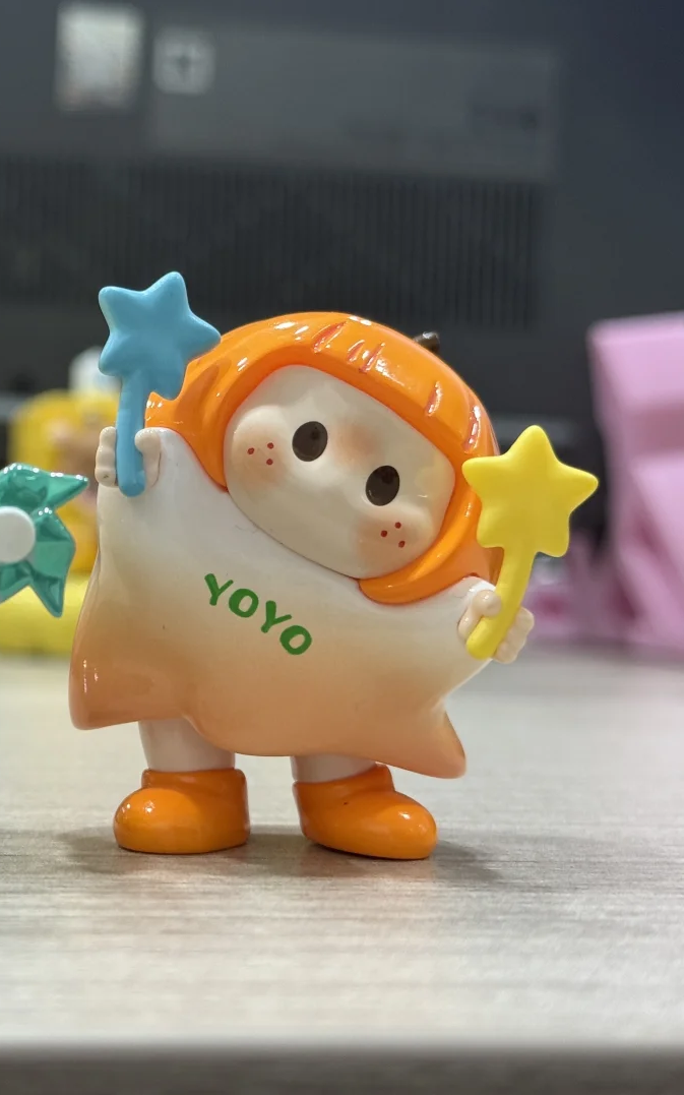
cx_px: 135
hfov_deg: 19.0
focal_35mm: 68
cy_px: 547
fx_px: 2028
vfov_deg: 30.2
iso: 200
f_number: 1.78
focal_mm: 6.76
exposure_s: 1/50
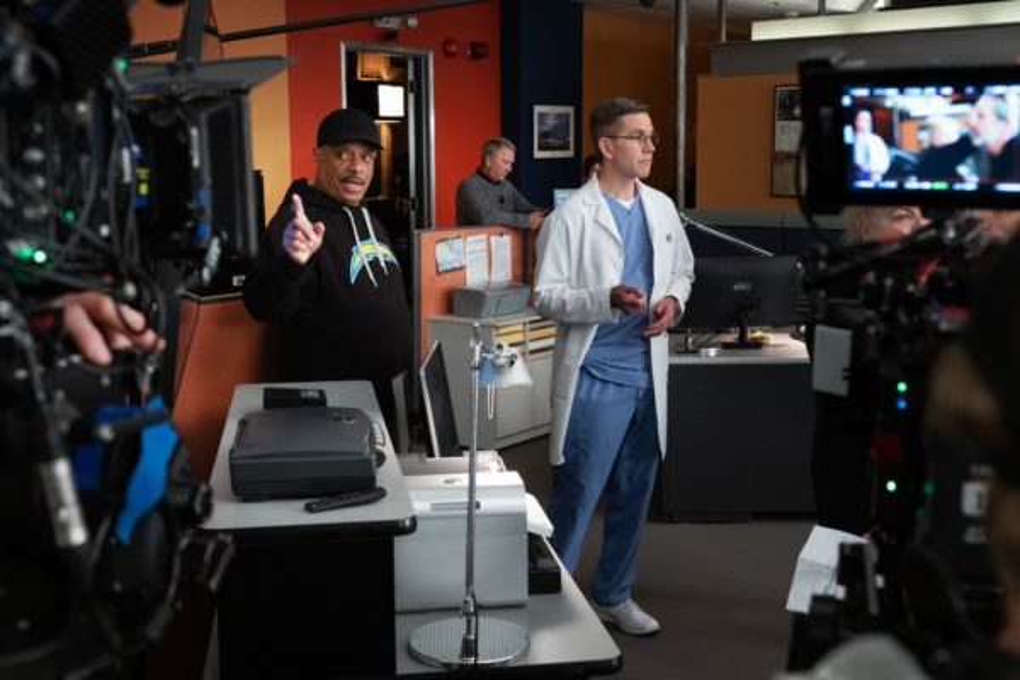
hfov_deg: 48.5
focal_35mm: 40
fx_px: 1133
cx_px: 510
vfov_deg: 33.4
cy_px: 340
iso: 6400
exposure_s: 1/160
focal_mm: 40
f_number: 5.6
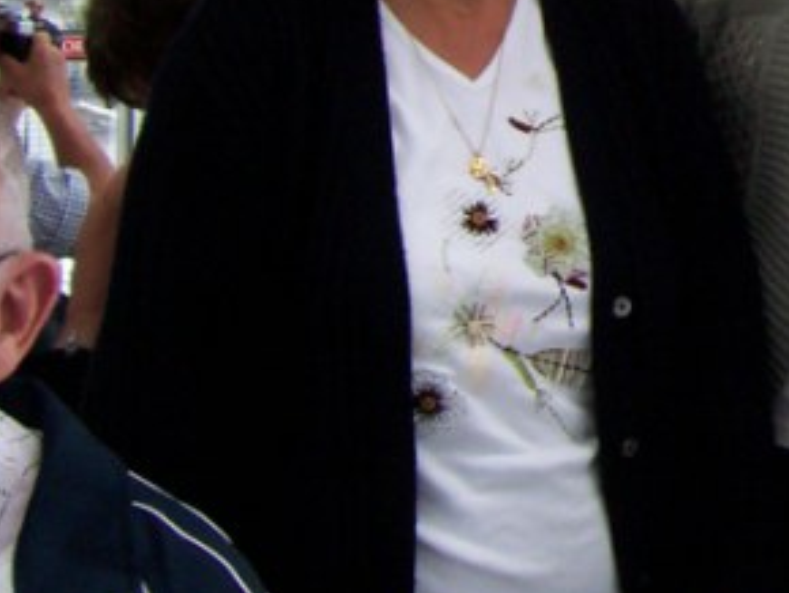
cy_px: -152
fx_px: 2737
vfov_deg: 12.0
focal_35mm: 120
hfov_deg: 15.4
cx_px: 1110
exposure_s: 1/219
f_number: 2.7
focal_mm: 5.6
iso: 80
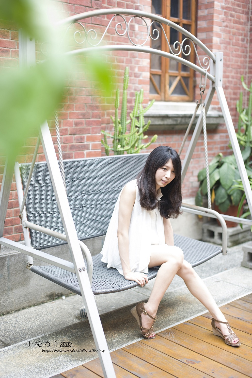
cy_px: 189
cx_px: 126
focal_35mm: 50
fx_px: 525
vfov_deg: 39.6
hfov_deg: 27.0
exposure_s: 1/200
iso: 100
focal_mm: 50
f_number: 2.2
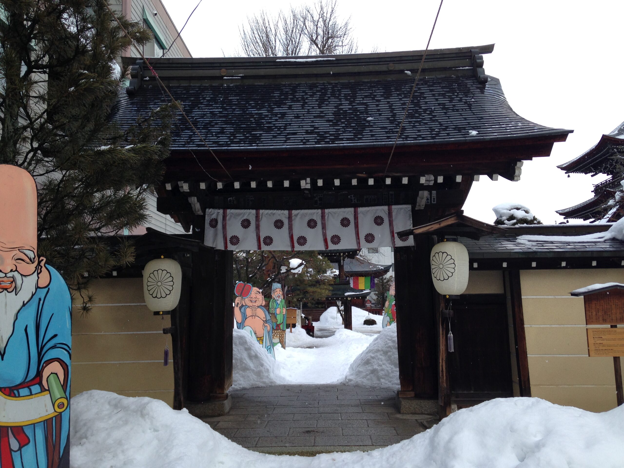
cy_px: 234
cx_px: 312
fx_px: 595
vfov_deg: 42.9
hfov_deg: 55.4
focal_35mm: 33
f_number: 2.4
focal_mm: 4.12
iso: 50
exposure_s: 1/242
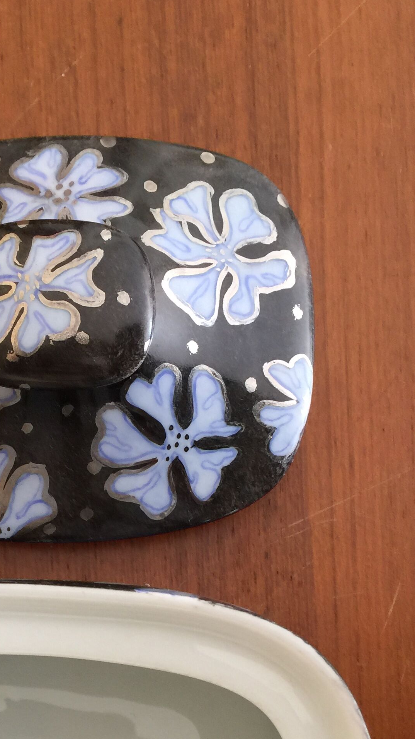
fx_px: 1057
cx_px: 53
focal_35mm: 54
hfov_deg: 21.8
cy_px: 618
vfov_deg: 36.8
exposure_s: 1/17
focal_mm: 4.15
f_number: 2.2
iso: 50
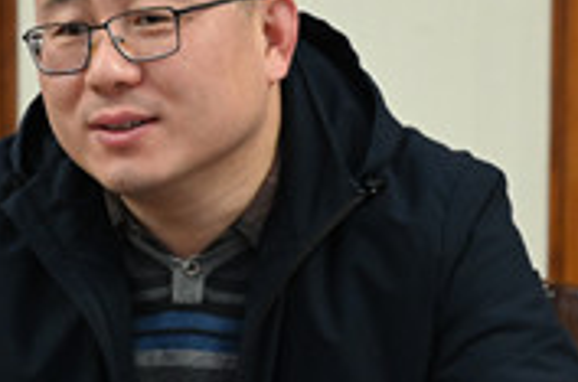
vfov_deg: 7.4
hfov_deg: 11.2
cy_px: 297
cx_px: 278
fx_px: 2946
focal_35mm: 184
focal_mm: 65
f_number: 4
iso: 5600
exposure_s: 1/250
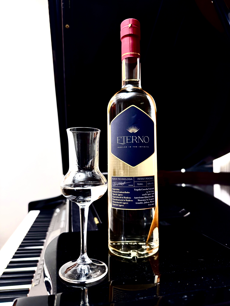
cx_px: 115
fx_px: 213
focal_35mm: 24
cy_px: 153
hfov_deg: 56.8
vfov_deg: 71.6
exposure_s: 1/60
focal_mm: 6.76
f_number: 1.78
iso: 500
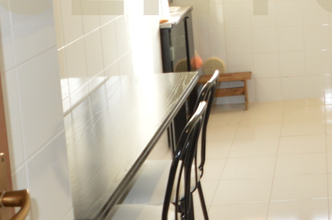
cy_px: -24
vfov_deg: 20.5
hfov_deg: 29.7
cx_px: 336
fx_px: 580
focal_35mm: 63
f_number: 4
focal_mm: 10
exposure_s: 1/125
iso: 320
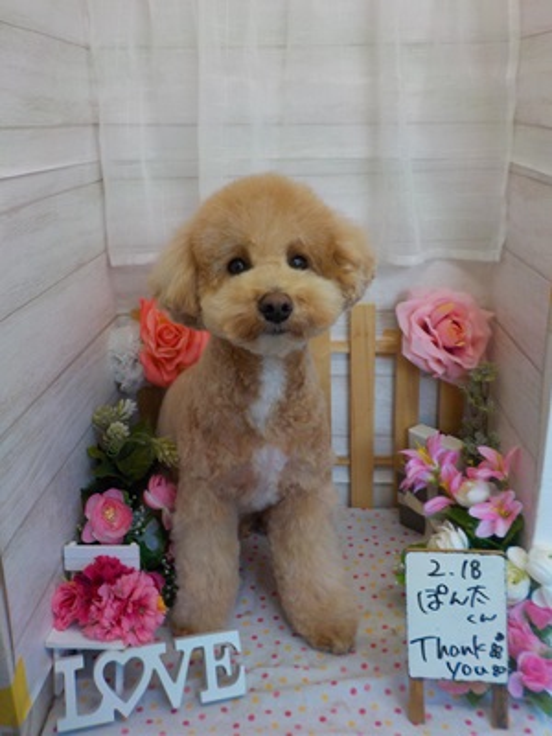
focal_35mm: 30
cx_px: 276
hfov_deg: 46.8
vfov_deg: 60.0
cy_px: 368
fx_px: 638
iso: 125
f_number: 3.3
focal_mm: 4.1
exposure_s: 1/40
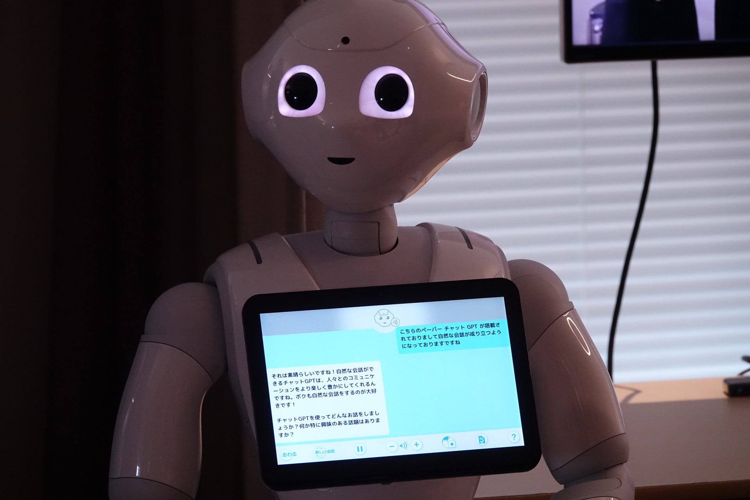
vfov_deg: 7.5
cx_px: 375
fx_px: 3833
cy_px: 250
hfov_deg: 11.2
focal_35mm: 184
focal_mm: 67.46
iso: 2000
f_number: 4
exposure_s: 1/200
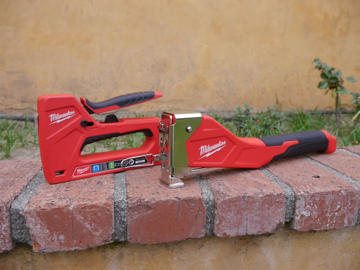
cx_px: 180
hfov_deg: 63.4
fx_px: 291
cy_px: 135
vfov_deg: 49.7
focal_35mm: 28
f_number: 5
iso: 160
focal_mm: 14
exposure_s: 1/160
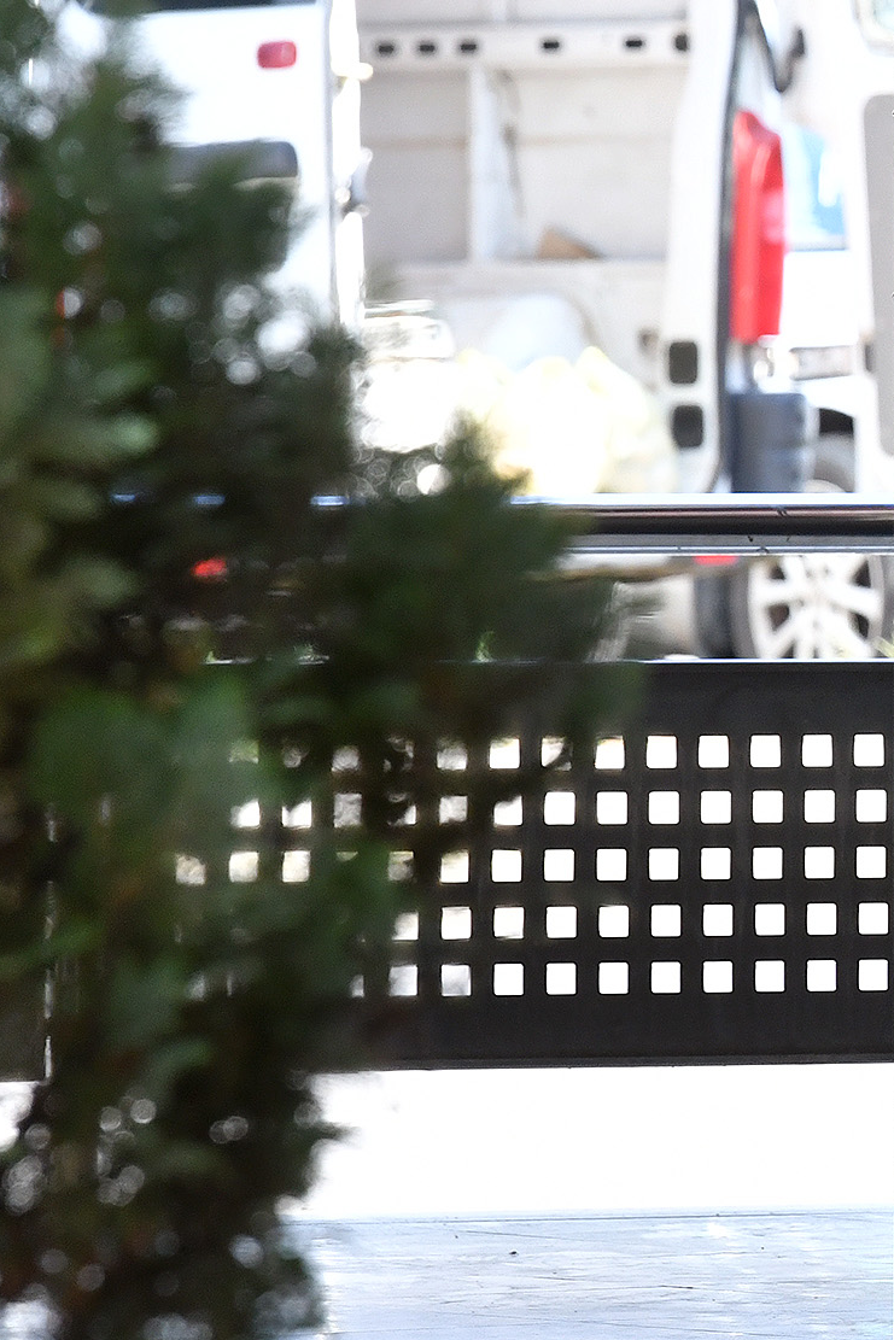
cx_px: 1704
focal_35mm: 720
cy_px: 383
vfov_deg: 2.9
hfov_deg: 1.9
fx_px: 26810
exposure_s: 1/160
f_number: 7.1
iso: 640
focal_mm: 200
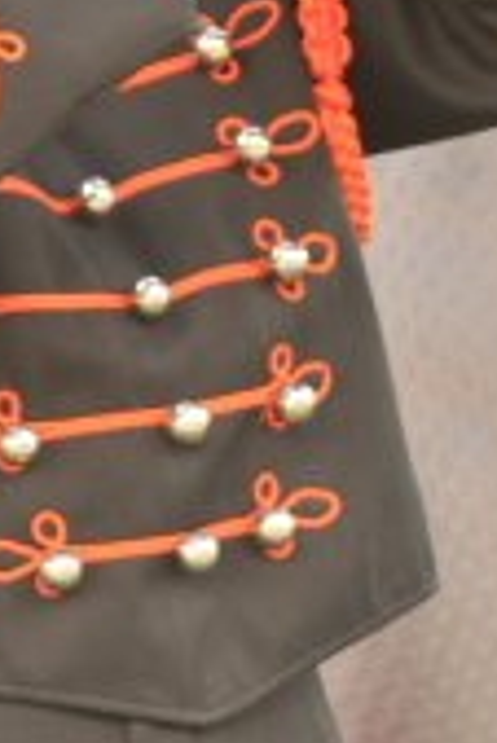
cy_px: 57
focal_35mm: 1065
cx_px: 29
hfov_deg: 1.3
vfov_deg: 1.9
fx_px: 22008
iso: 200
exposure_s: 1/125
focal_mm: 200
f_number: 2.8
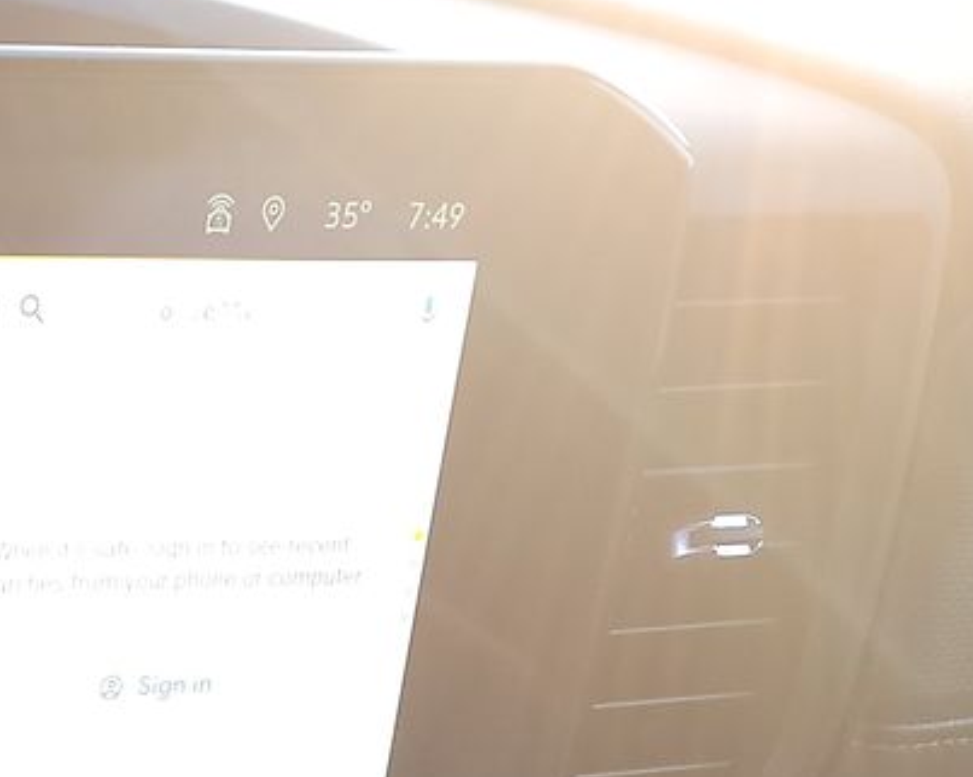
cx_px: -628
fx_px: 2677
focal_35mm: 93
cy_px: 1332
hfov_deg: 17.7
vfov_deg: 14.7
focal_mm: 6.7
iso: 184
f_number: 1.8
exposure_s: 1/59
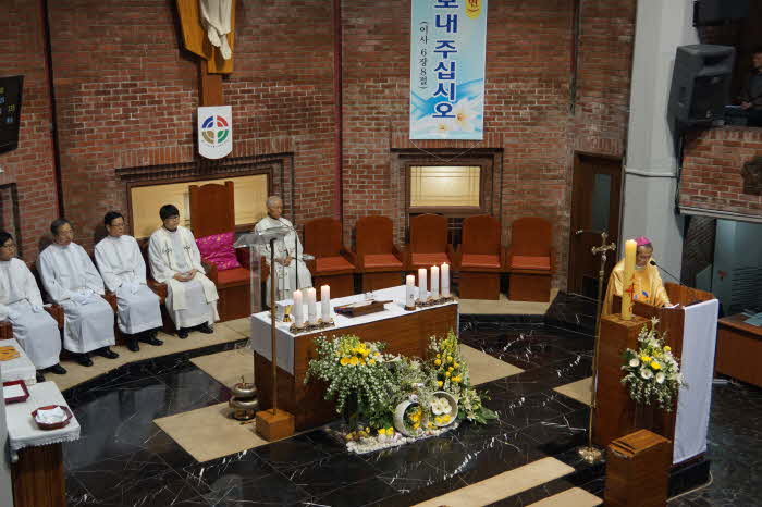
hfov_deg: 45.4
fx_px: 910
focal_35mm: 43
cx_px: 381
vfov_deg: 31.2
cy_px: 254
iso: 200
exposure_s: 1/15
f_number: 4.5
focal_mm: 29
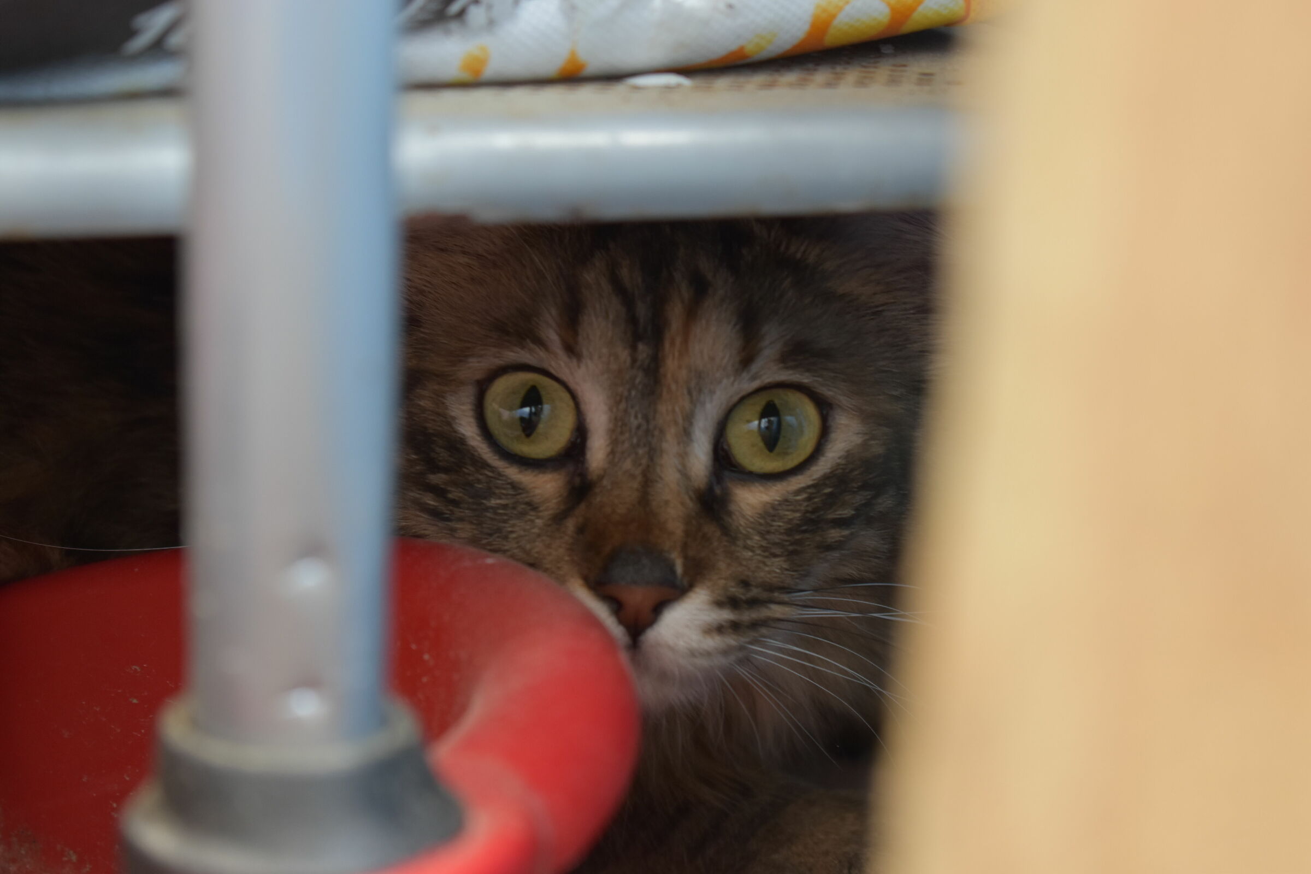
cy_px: 437
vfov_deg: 16.6
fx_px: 3004
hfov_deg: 24.6
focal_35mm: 82
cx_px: 656
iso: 560
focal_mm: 55
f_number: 5.6
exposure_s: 1/30
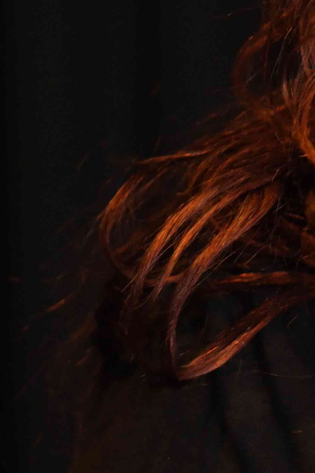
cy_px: 15
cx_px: 784
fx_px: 4765
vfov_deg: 5.7
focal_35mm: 363
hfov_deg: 3.7
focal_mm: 70
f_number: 4.5
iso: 1000
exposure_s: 1/80
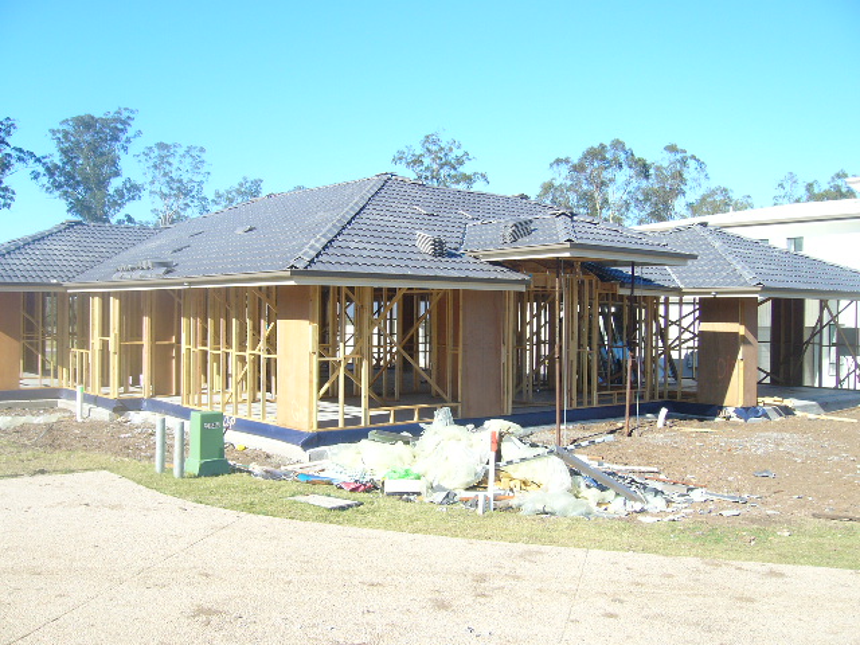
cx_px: 430
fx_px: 870
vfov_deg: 40.7
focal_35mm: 35
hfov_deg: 52.6
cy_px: 322
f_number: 5.6
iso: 64
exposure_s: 1/125
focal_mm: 5.8
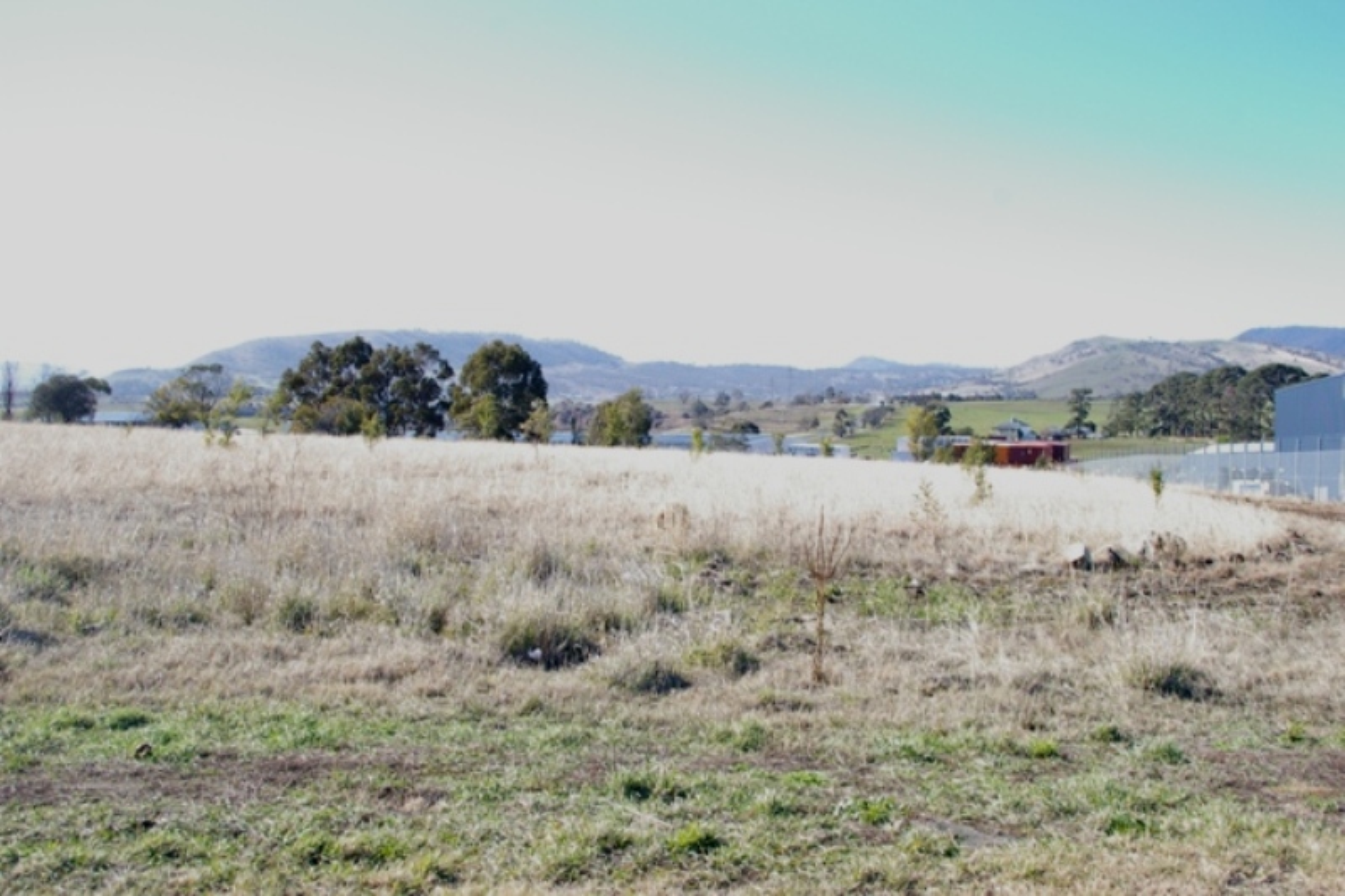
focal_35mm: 38
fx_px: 1401
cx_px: 672
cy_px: 448
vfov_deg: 35.5
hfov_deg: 51.3
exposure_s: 1/180
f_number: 6.7
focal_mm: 25
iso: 200
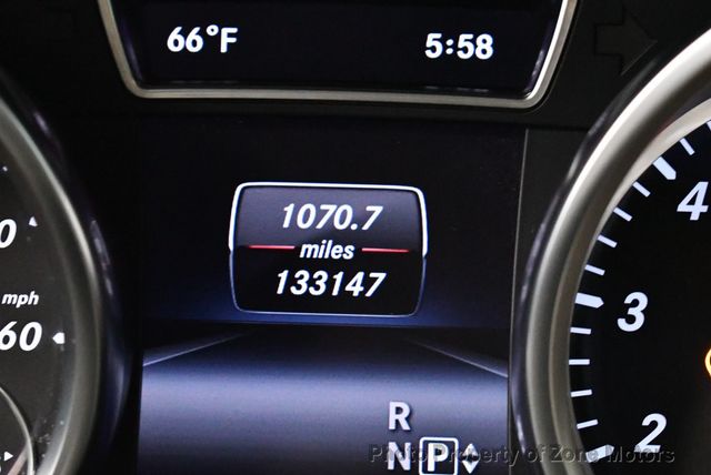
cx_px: 356
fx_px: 2174
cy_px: 238
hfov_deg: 18.6
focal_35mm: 110
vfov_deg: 12.5
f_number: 5.6
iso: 9000
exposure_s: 1/60
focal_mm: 55
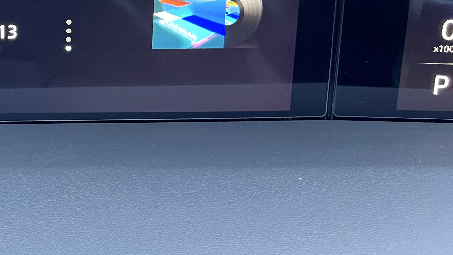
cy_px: 39
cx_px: -34
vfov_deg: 19.2
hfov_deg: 30.6
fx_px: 745
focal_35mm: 62
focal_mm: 5.7
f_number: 1.5
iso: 500
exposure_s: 1/49
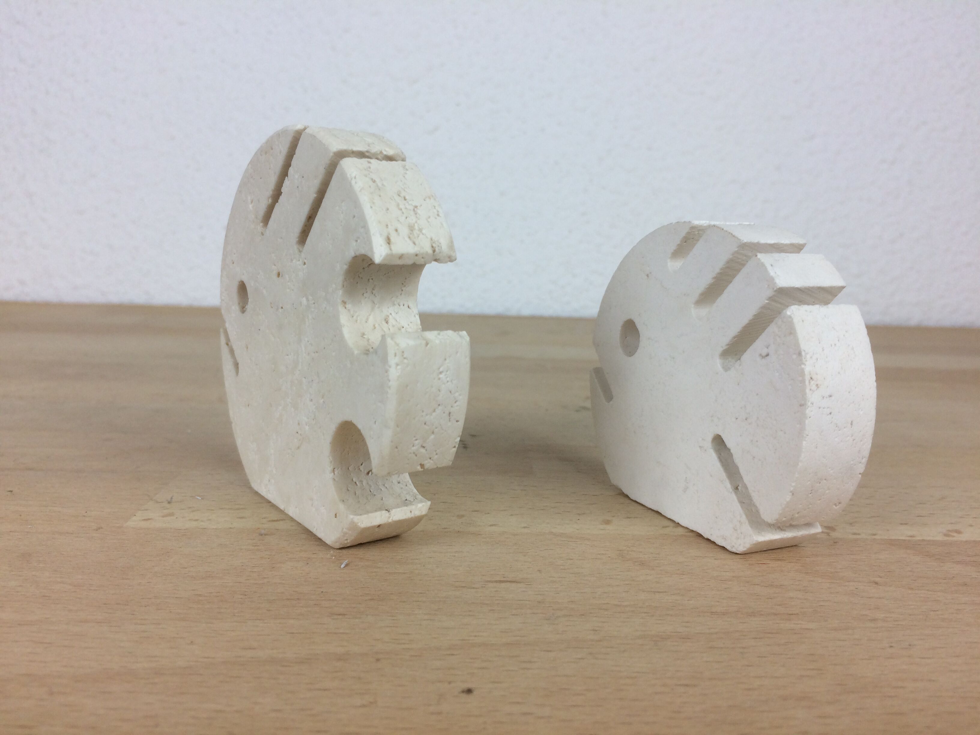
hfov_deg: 61.7
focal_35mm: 29
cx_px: 490
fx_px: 821
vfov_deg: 48.2
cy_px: 368
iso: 40
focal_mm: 4.15
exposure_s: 1/100
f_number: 2.2
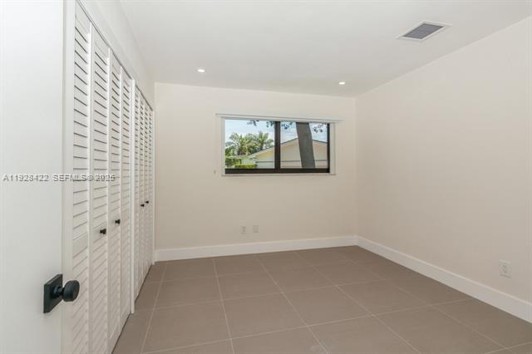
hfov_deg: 93.3
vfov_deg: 70.4
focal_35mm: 17
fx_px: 251
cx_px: 266
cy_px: 177
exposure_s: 1/250
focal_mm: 17
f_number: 10
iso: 200
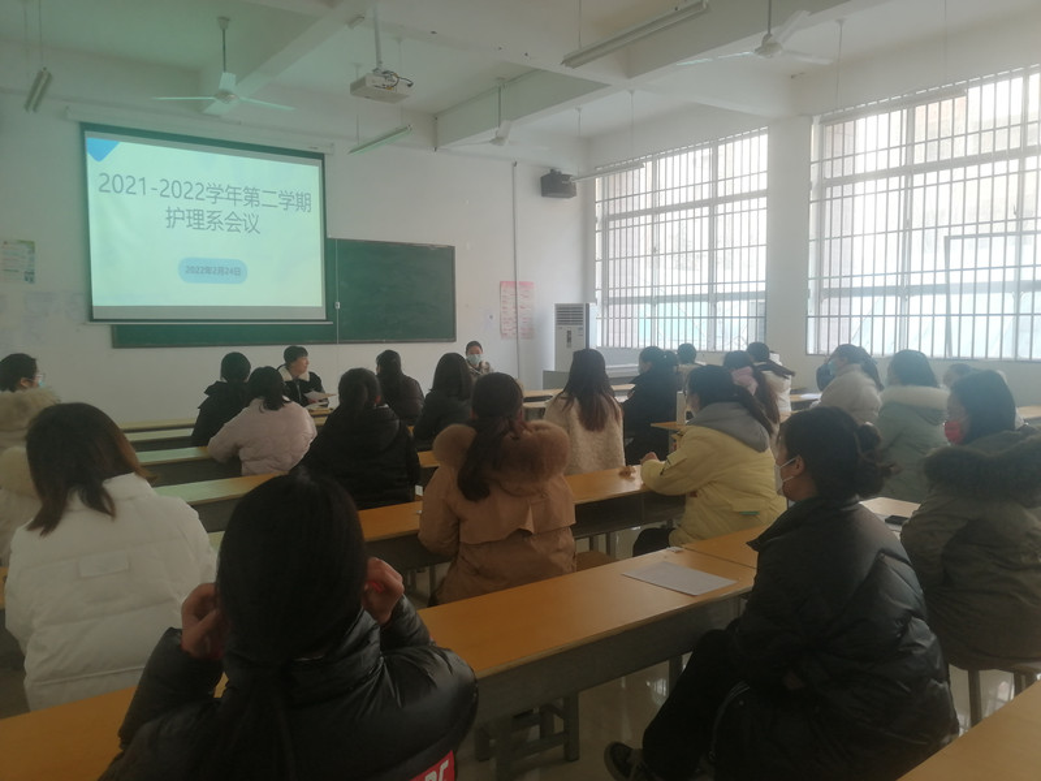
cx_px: 520
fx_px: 812
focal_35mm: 27
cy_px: 390
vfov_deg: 51.4
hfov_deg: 65.3
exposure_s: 1/50
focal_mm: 3.96
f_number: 1.8
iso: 100
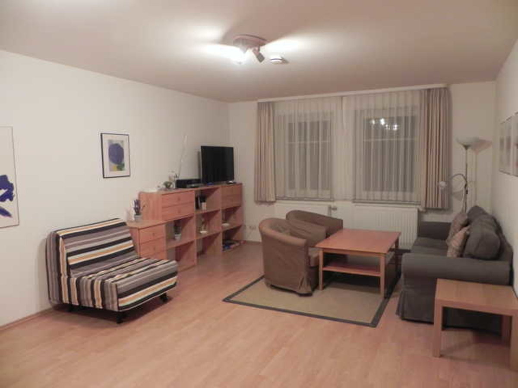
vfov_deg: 53.1
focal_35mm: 26
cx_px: 259
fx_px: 389
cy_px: 194
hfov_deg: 67.3
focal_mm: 4.6
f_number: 2.8
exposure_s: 1/24.1
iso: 400
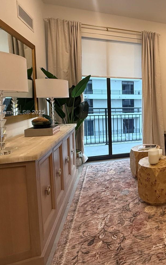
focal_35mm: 24
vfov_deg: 74.3
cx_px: 174
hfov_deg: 42.4
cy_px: 113
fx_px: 174
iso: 160
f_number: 2.2
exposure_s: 1/120
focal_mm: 2.22
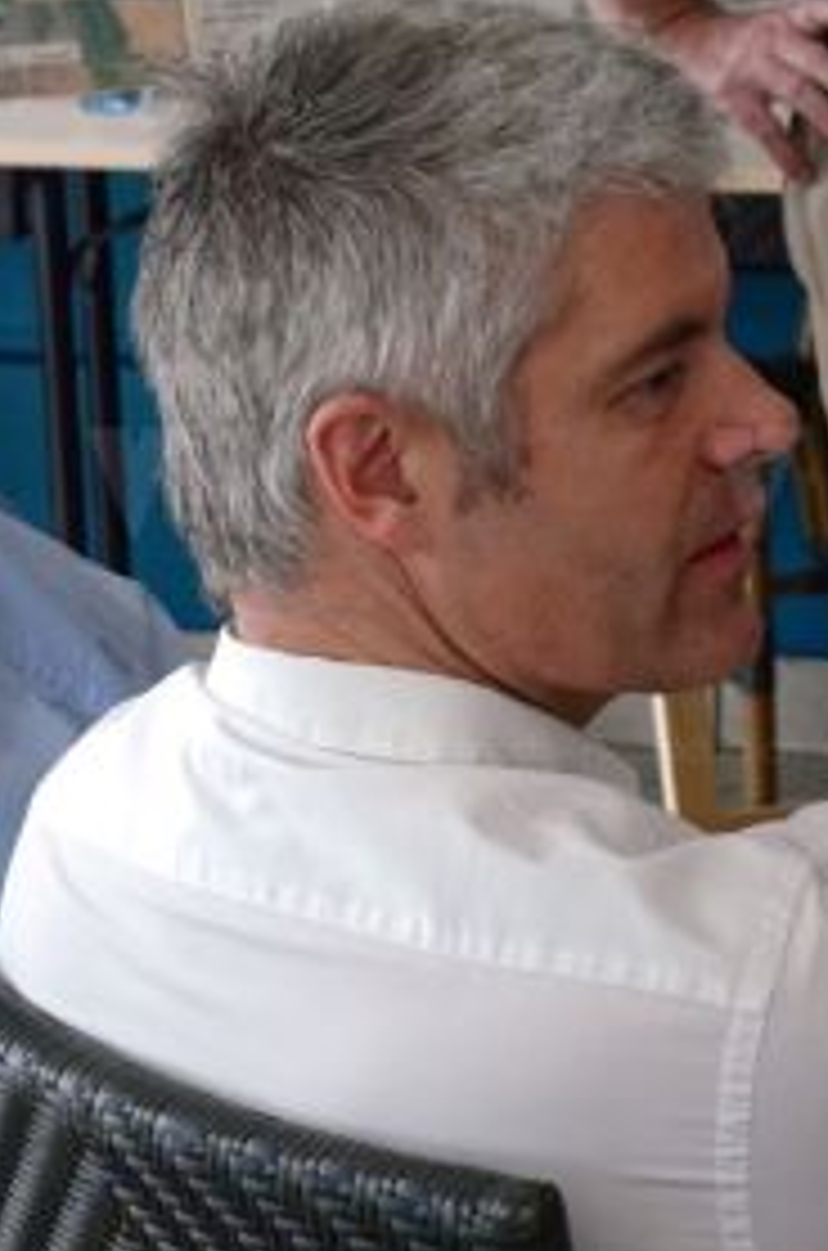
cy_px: 72
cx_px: 817
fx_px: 5617
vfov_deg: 12.6
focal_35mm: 162
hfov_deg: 8.4
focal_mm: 50
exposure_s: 1/125
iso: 1600
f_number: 8
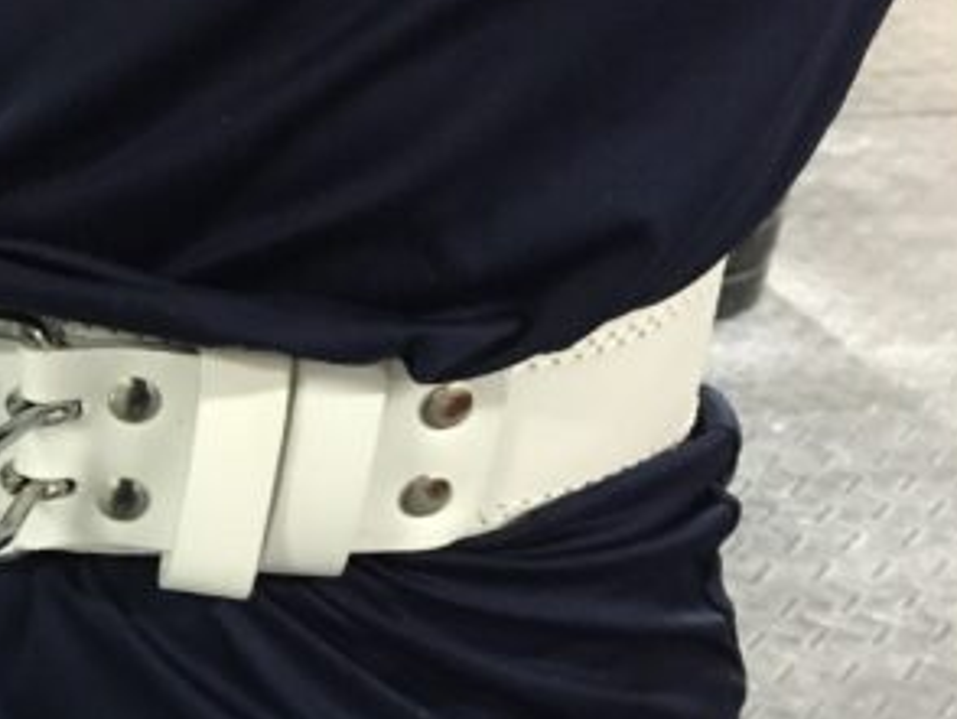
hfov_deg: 23.7
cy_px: 633
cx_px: -225
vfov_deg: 19.6
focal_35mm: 74
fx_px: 2047
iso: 250
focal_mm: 4.15
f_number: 2.2
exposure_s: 1/24
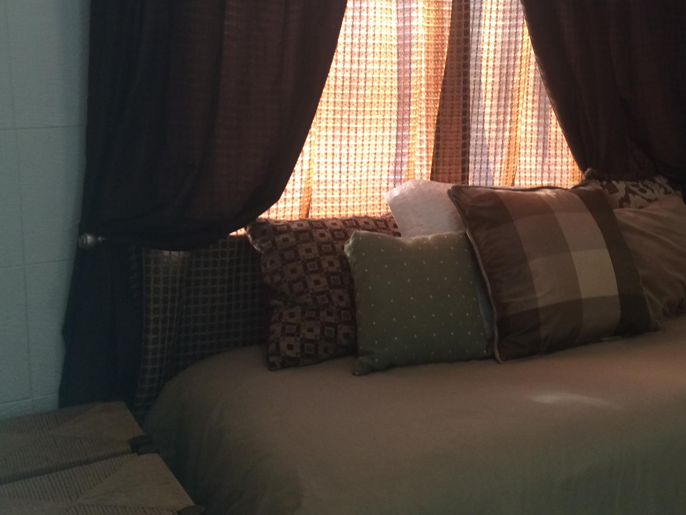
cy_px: 144
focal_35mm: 45
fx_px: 892
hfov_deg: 41.0
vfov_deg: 31.7
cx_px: 506
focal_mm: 4.15
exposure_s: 1/30
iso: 100
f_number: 2.2
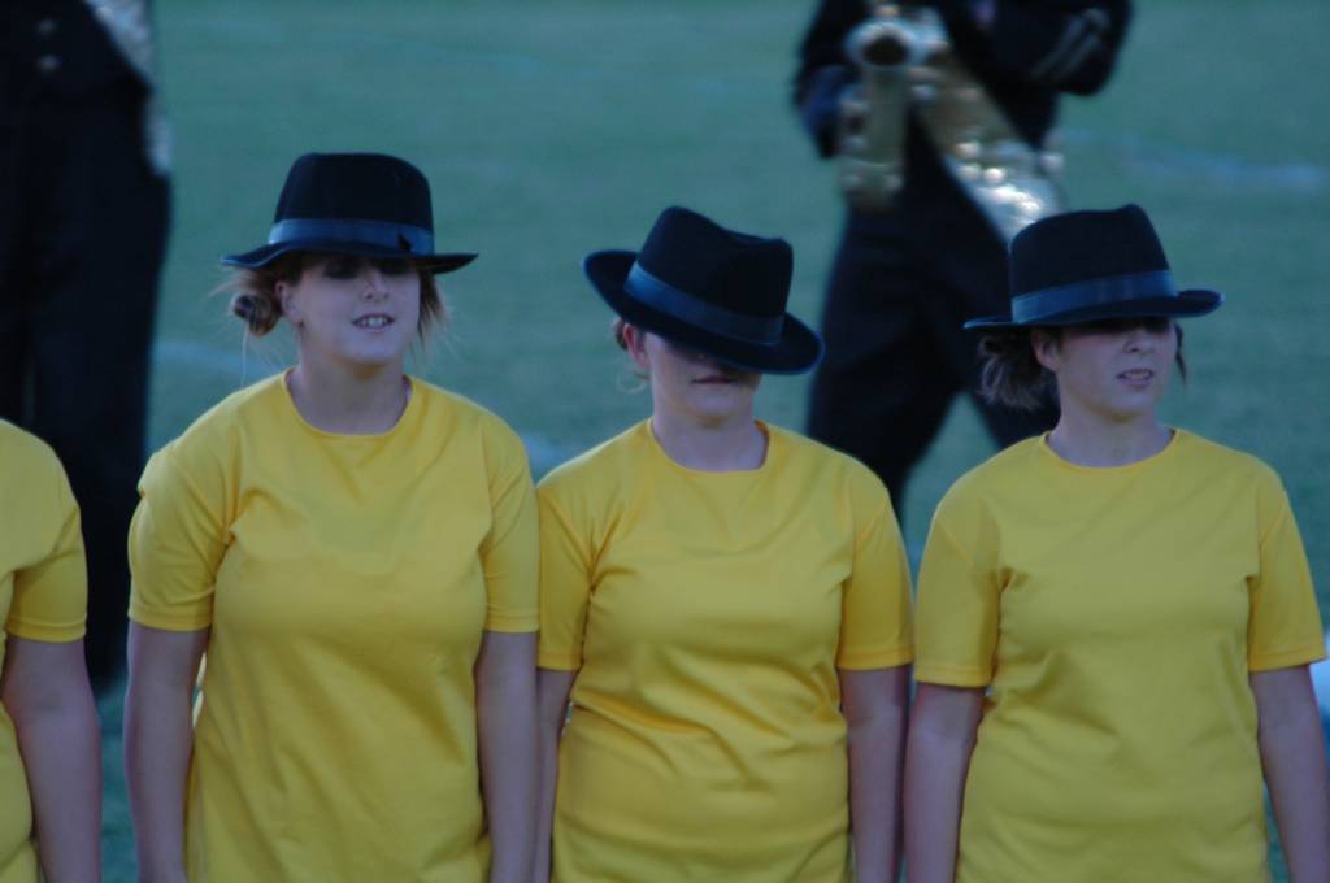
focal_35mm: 600
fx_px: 22138
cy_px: 442
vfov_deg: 2.3
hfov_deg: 3.4
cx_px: 665
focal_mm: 400
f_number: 5.6
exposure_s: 1/60
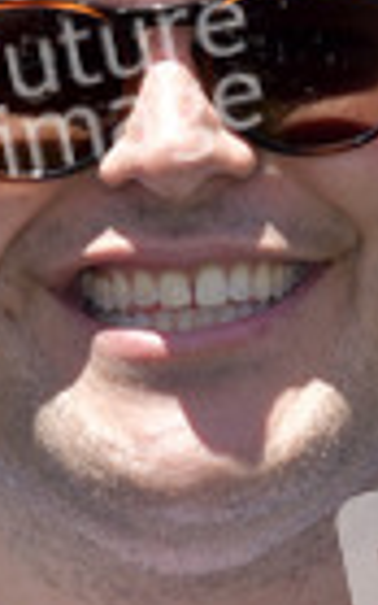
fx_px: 8677
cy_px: 322
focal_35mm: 527
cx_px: 167
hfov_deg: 2.5
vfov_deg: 4.0
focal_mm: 180
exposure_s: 1/250
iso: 250
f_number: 7.1
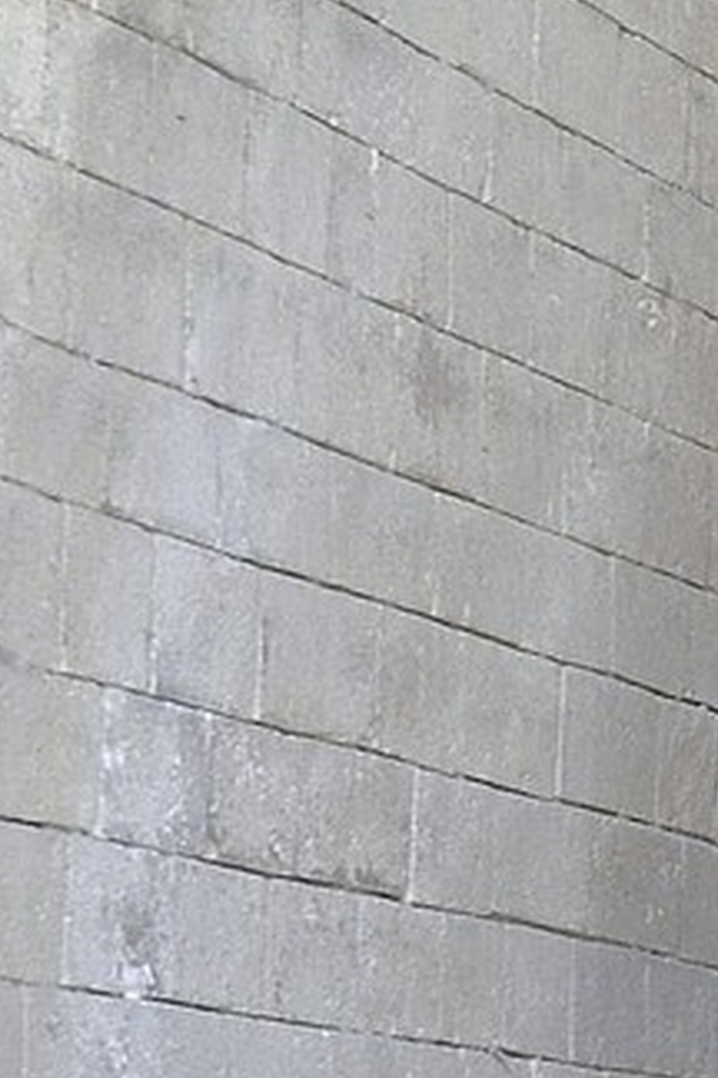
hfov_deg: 5.1
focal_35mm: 252
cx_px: 2423
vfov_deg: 8.1
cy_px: -23
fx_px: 7538
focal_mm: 34
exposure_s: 1/50
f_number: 7.1
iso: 400
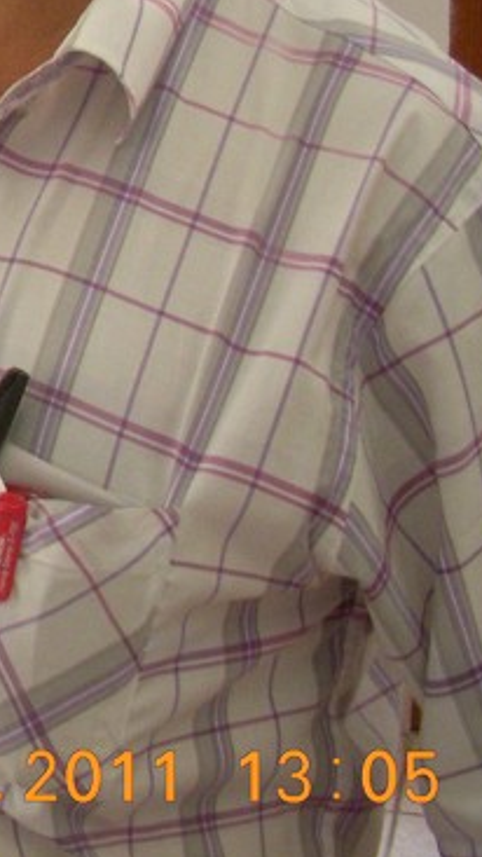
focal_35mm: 113
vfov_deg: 18.6
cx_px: -634
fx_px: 2566
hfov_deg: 9.6
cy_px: 82
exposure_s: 1/50
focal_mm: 6.3
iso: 100
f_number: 3.3
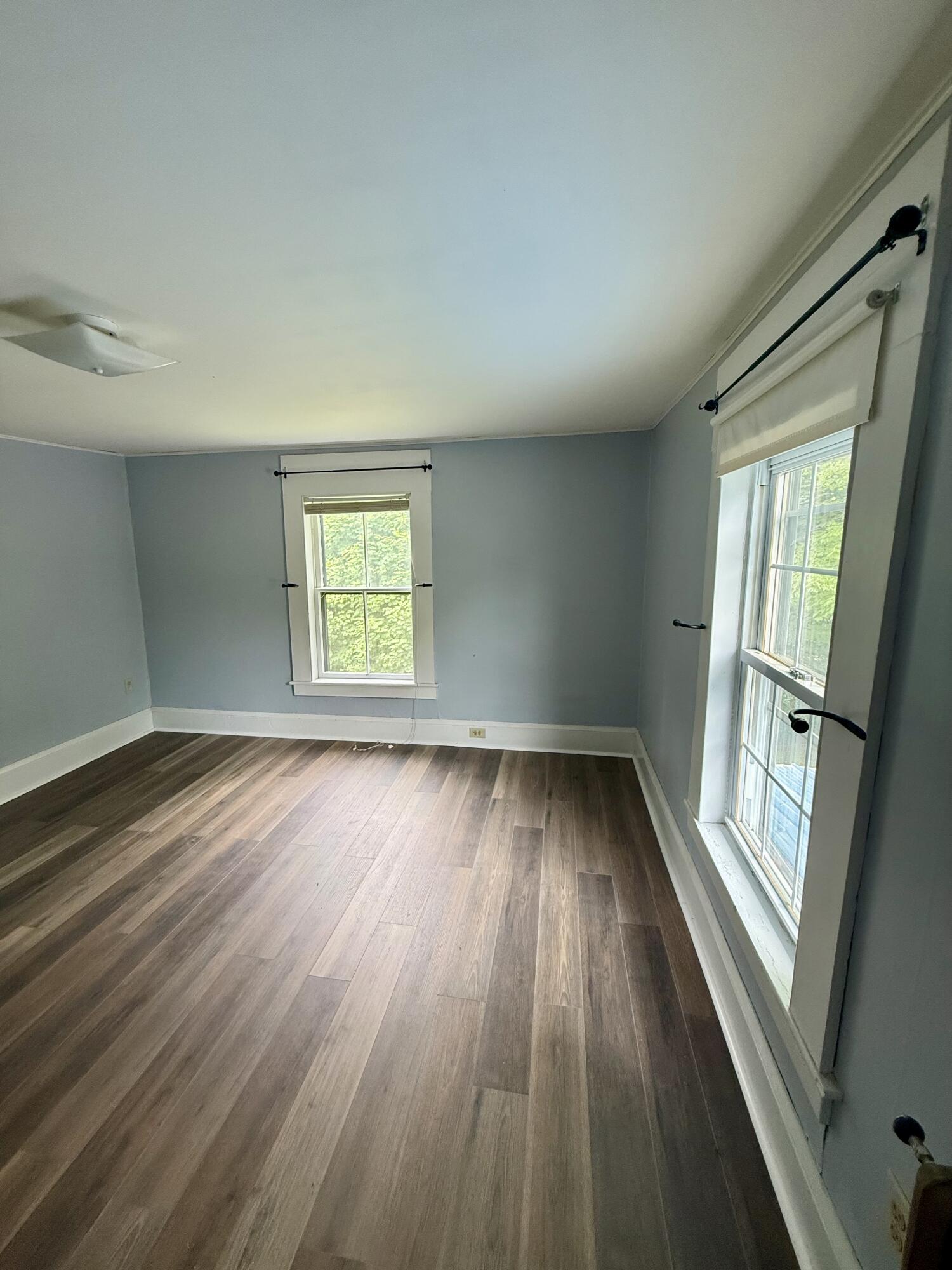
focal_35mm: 14
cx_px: 476
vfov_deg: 102.1
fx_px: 513
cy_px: 635
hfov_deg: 85.7
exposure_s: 1/99
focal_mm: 2.22
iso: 160
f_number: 2.2
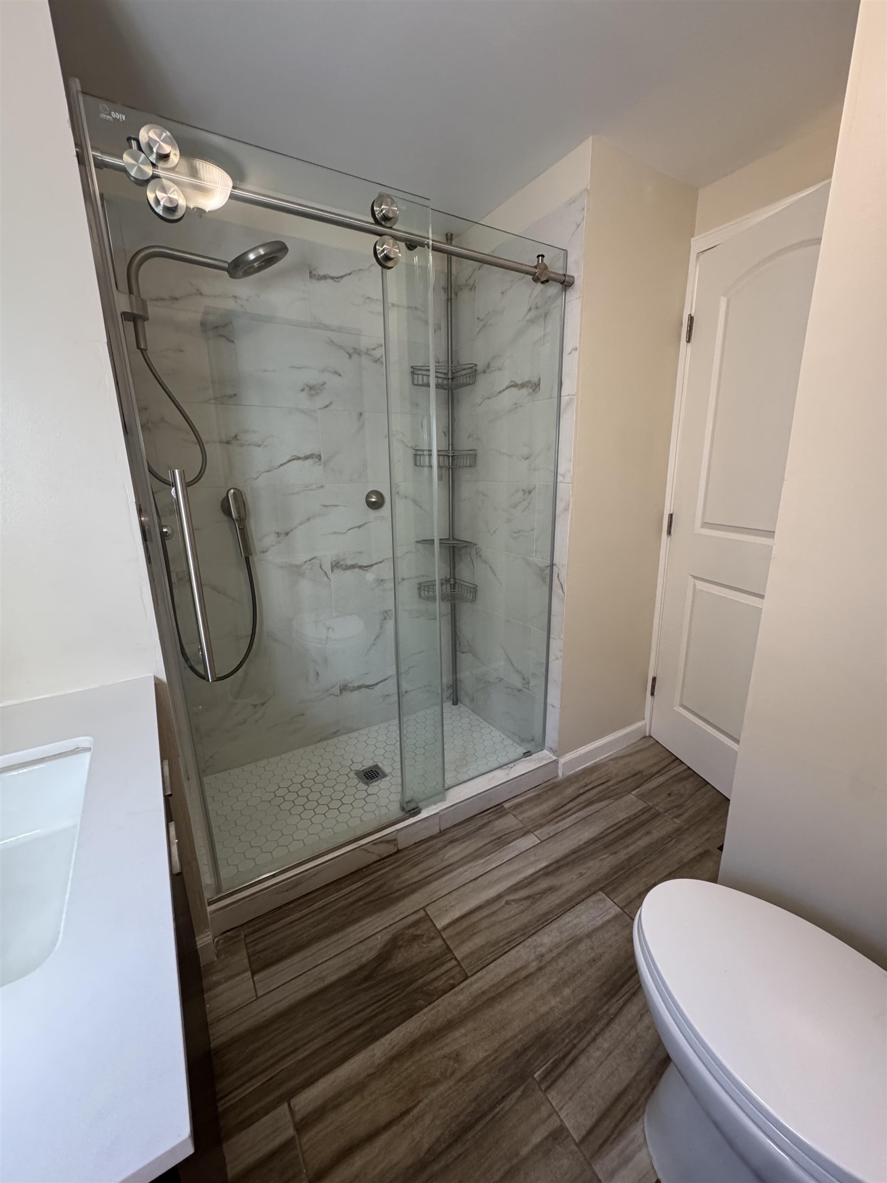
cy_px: 592
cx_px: 444
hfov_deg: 85.7
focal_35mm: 14
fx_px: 478
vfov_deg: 102.1
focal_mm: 2.22
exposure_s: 1/100
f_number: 2.2
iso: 320
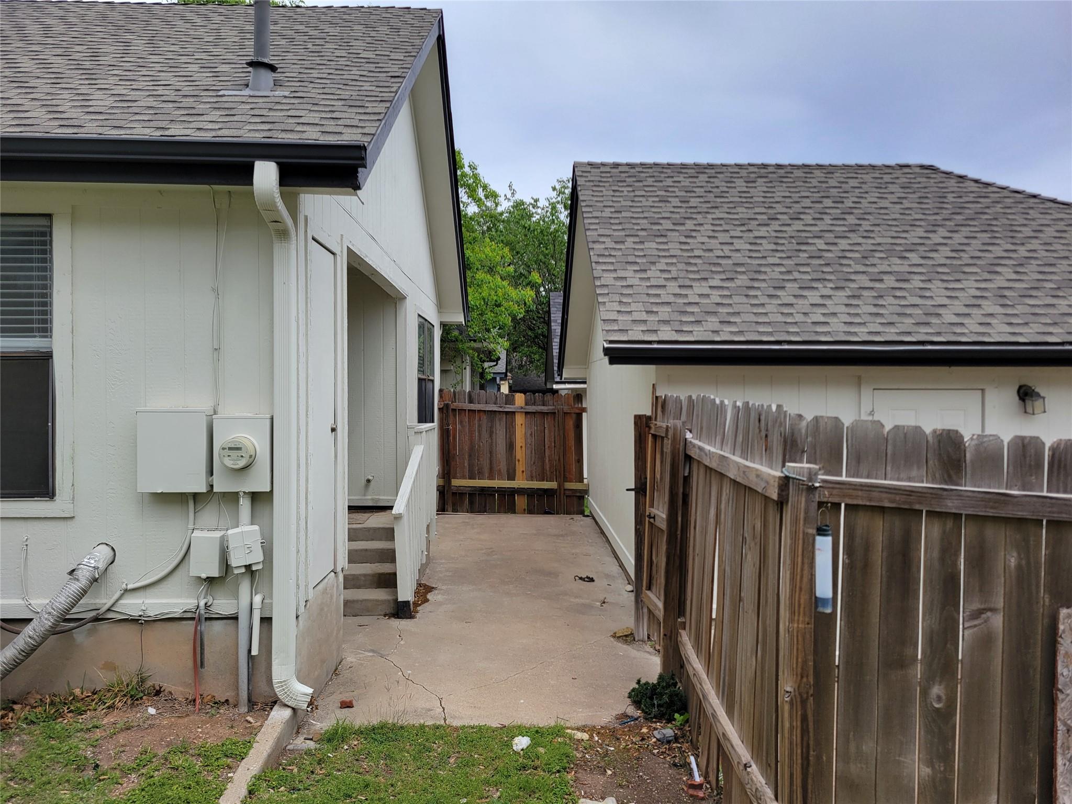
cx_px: 536
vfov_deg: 53.1
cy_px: 402
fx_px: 805
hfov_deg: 67.3
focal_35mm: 26
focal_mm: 5.4
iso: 40
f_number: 1.8
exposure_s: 1/1501
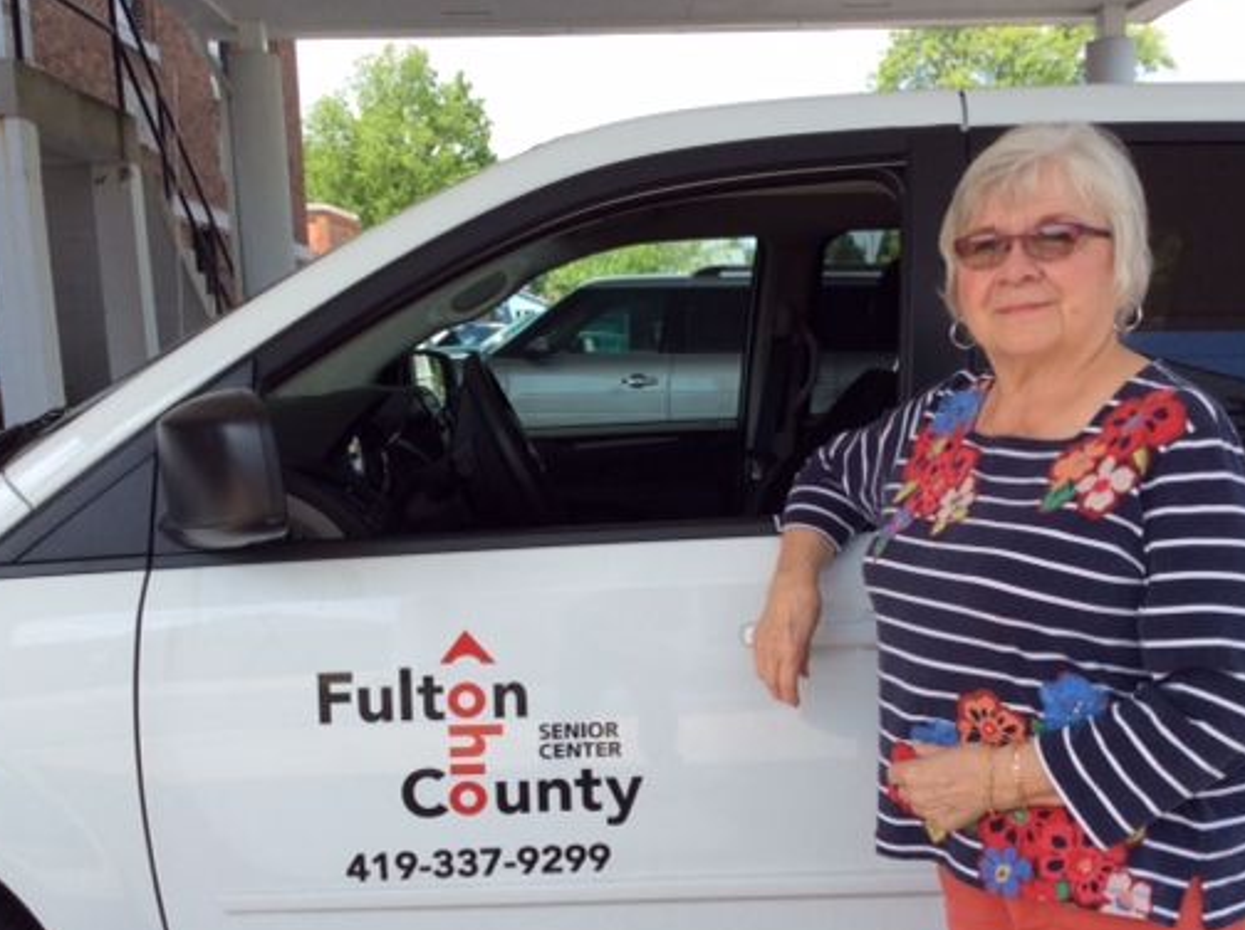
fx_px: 1509
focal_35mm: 42
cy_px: 569
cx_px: 678
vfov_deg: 34.1
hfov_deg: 44.8
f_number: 2.4
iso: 32
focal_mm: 3.3
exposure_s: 1/473
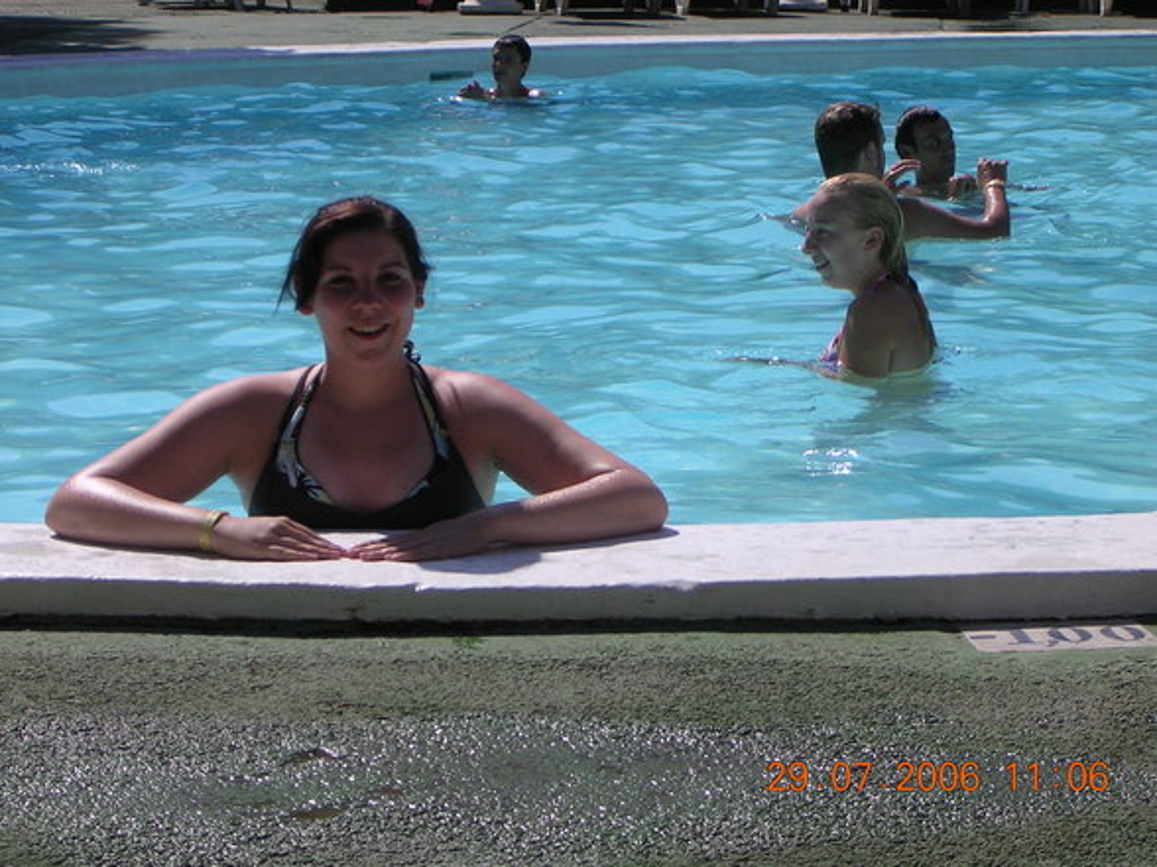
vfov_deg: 12.9
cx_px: 578
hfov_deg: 17.1
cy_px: 434
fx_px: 3844
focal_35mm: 115
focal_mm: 17.4
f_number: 4.9
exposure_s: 1/706
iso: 100
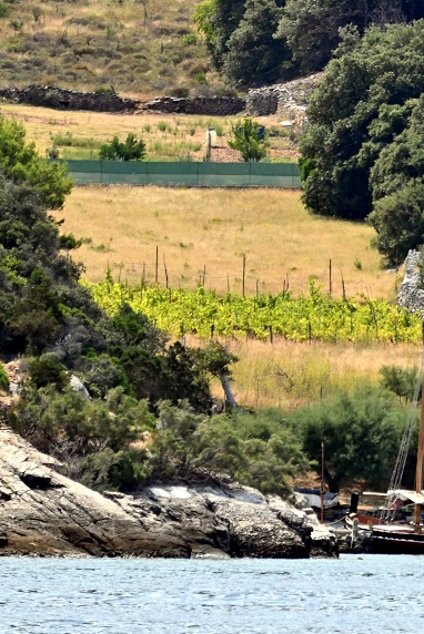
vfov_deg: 2.8
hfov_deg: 1.9
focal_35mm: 734
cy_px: 115
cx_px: 528
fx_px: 12951
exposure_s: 1/1250
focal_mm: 280
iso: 250
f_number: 5.6
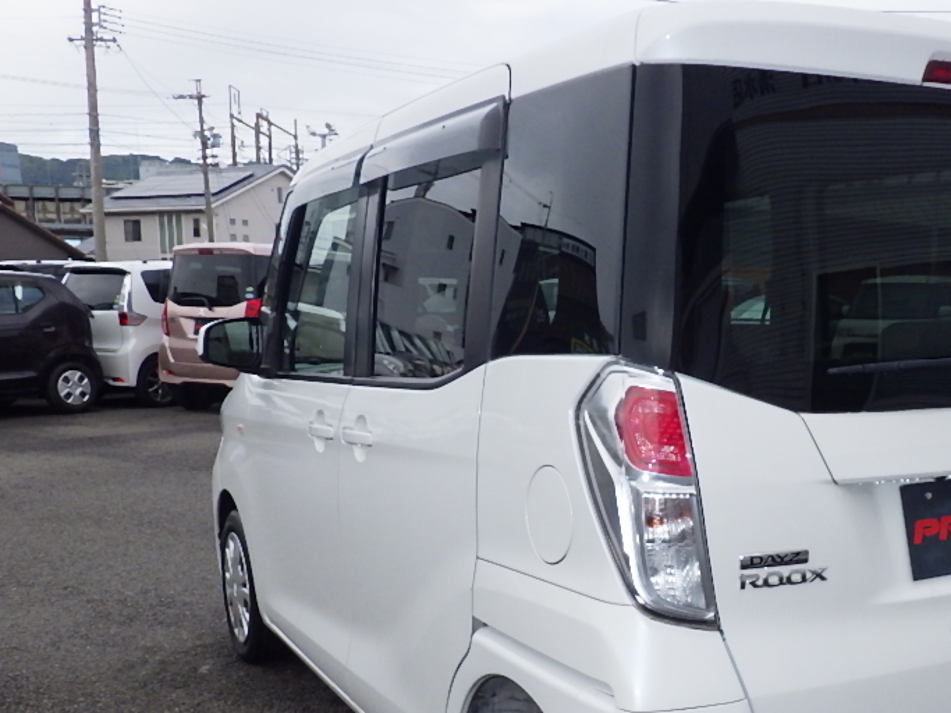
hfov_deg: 43.5
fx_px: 1154
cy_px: 518
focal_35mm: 42
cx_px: 706
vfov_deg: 33.8
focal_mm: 5
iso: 250
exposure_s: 1/1000
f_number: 4.2
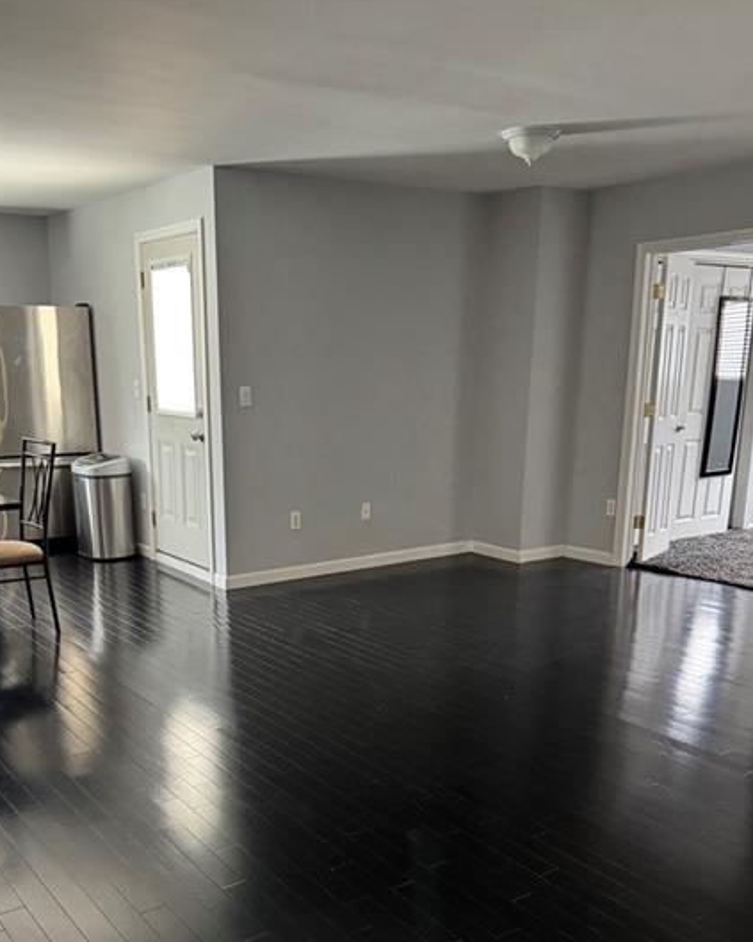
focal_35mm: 34
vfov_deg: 52.0
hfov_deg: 43.1
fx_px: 947
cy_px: 614
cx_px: 303
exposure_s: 1/60
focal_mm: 6.76
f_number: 1.78
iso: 640
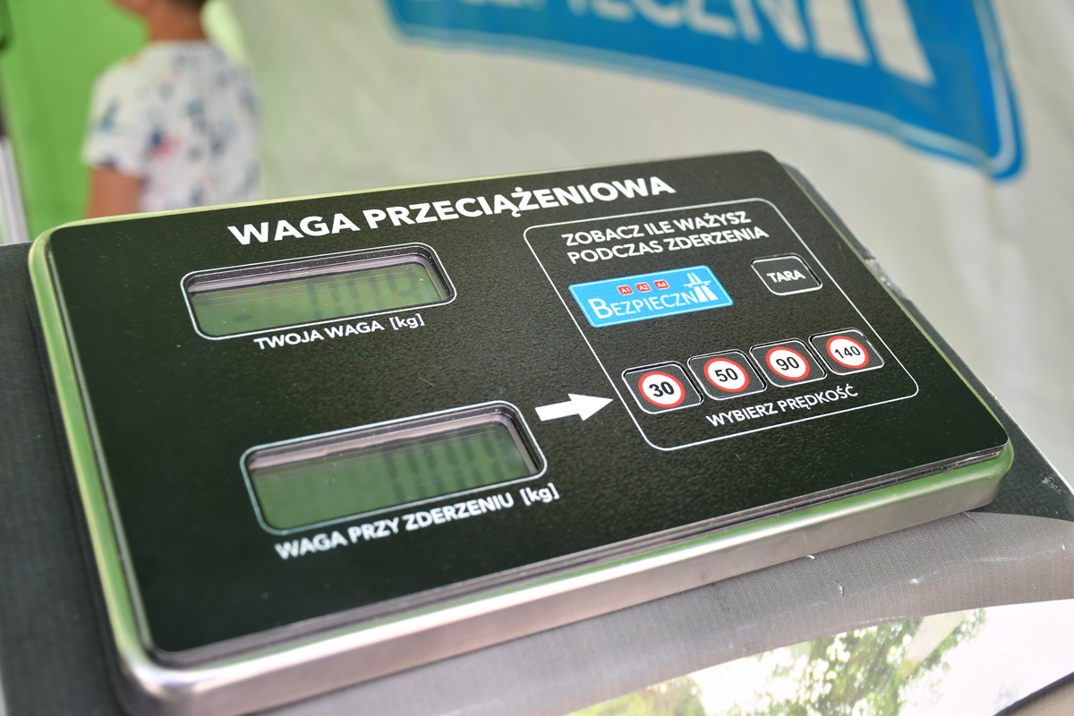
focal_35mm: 40
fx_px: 1193
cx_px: 537
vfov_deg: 33.4
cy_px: 358
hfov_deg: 48.5
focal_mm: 27
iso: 250
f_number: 4
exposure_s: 1/320
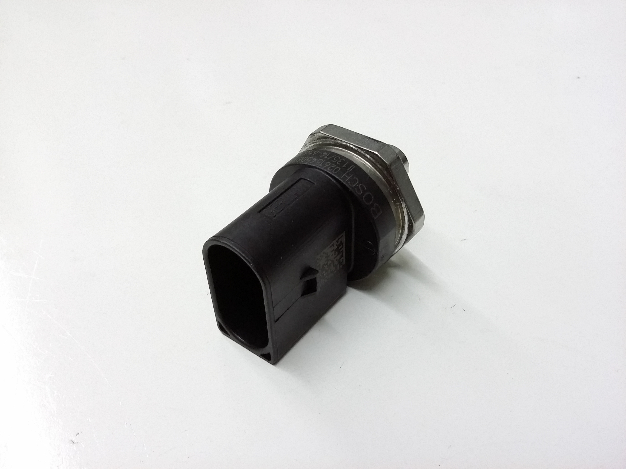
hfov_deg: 56.8
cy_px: 234
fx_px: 579
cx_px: 313
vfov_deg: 44.2
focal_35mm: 32
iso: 200
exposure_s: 1/15
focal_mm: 3.4
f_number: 2.4
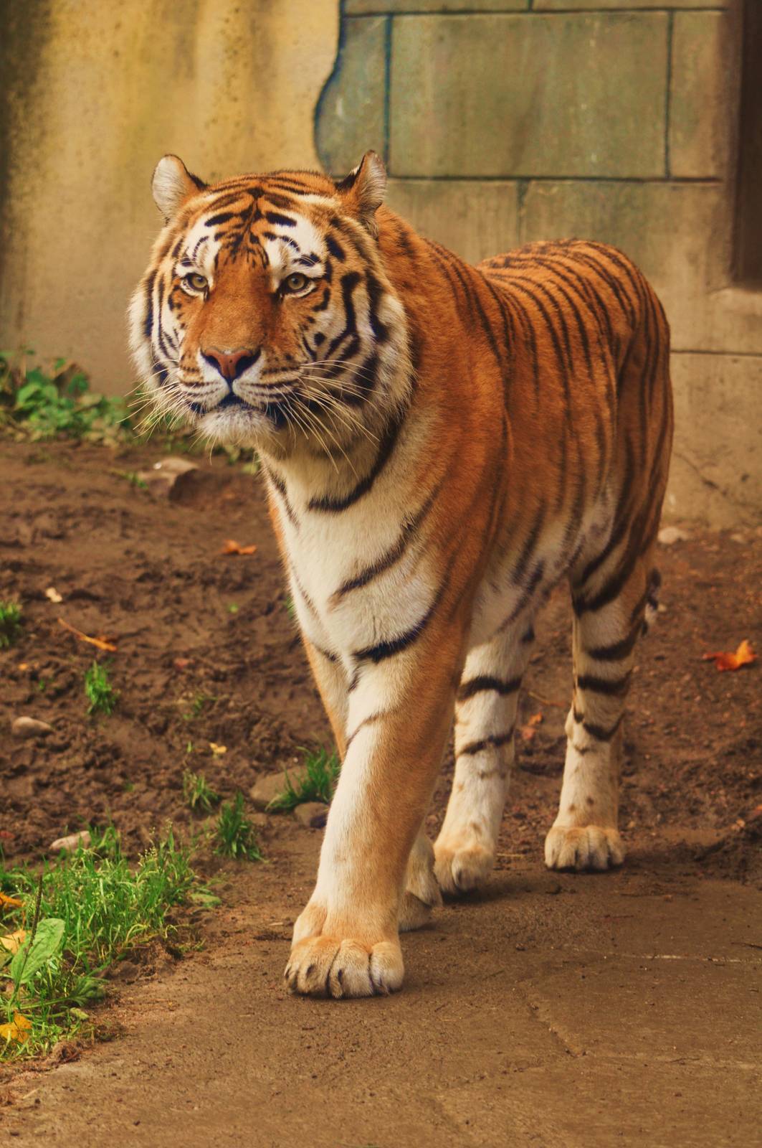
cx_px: 381
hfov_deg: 13.0
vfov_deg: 19.5
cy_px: 574
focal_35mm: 105
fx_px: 3341
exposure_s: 1/100
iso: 400
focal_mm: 70
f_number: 5
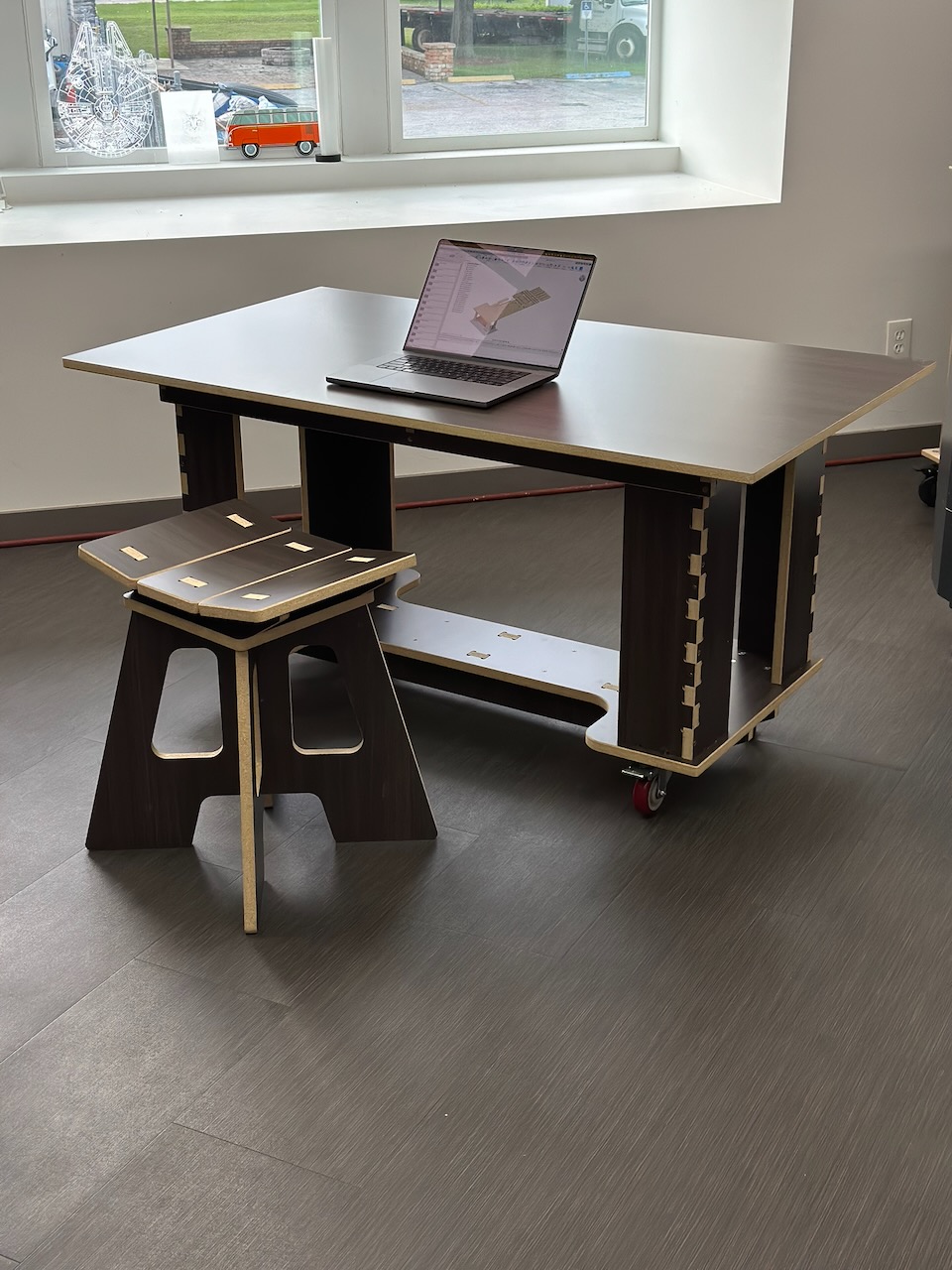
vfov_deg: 39.7
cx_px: 476
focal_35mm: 48
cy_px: 635
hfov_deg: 30.3
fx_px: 1760
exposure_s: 1/577
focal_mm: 6.86
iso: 80
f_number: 1.78
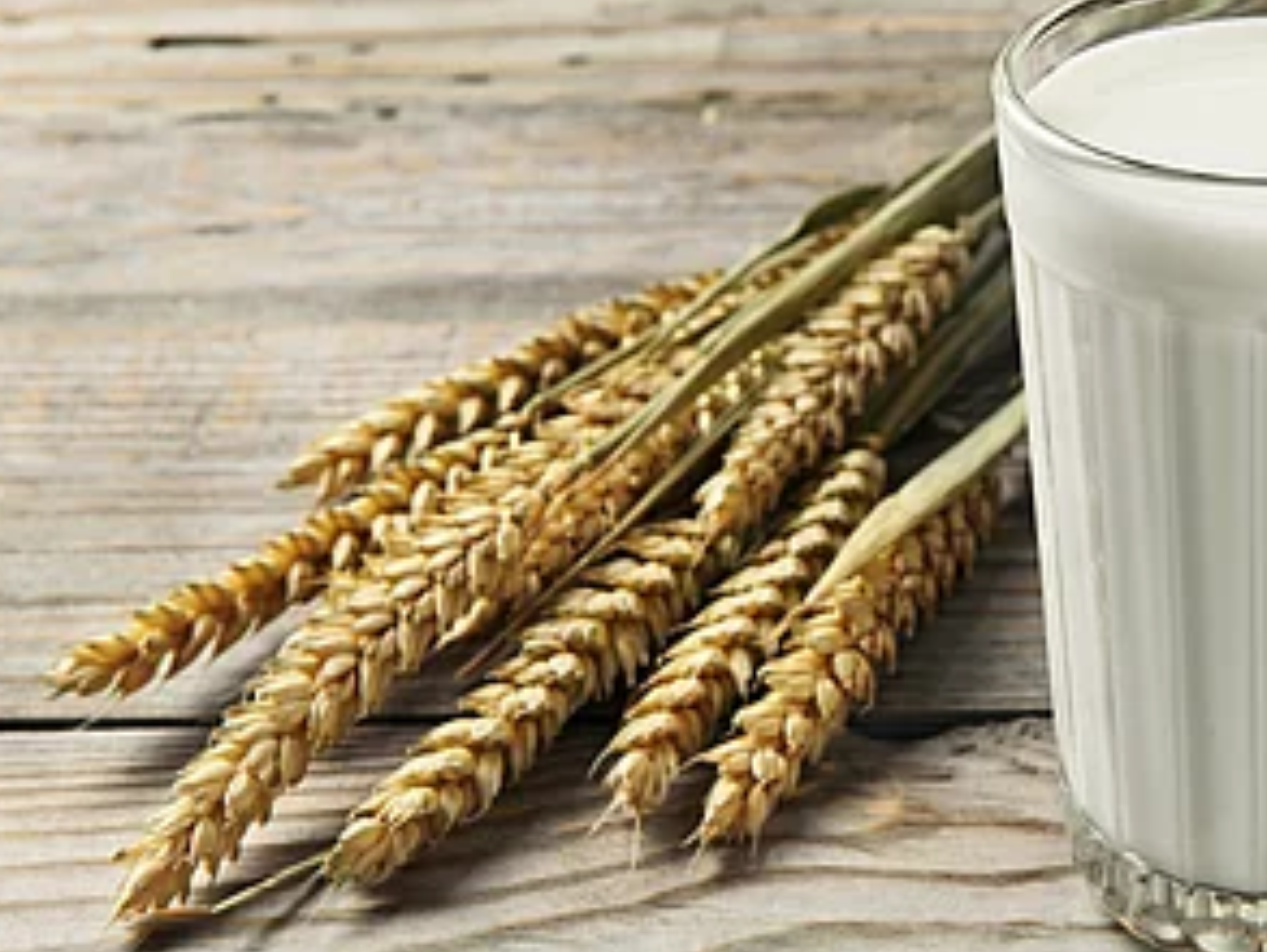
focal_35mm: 118
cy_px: 387
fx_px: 4321
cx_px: 1008
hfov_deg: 16.6
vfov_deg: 12.6
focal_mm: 50
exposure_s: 1
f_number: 8
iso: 100
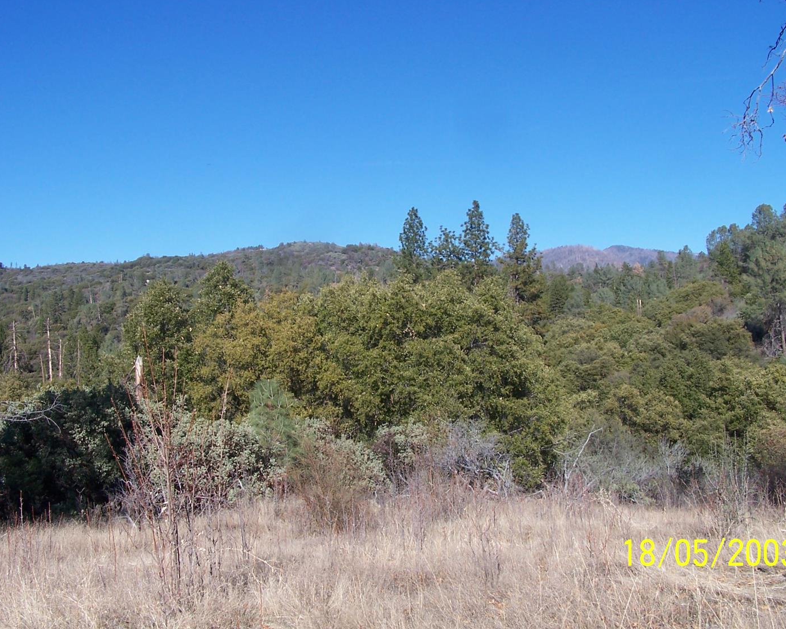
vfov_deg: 37.3
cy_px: 314
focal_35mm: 40
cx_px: 421
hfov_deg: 45.8
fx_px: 931
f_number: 5.6
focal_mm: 6.3
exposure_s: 1/350
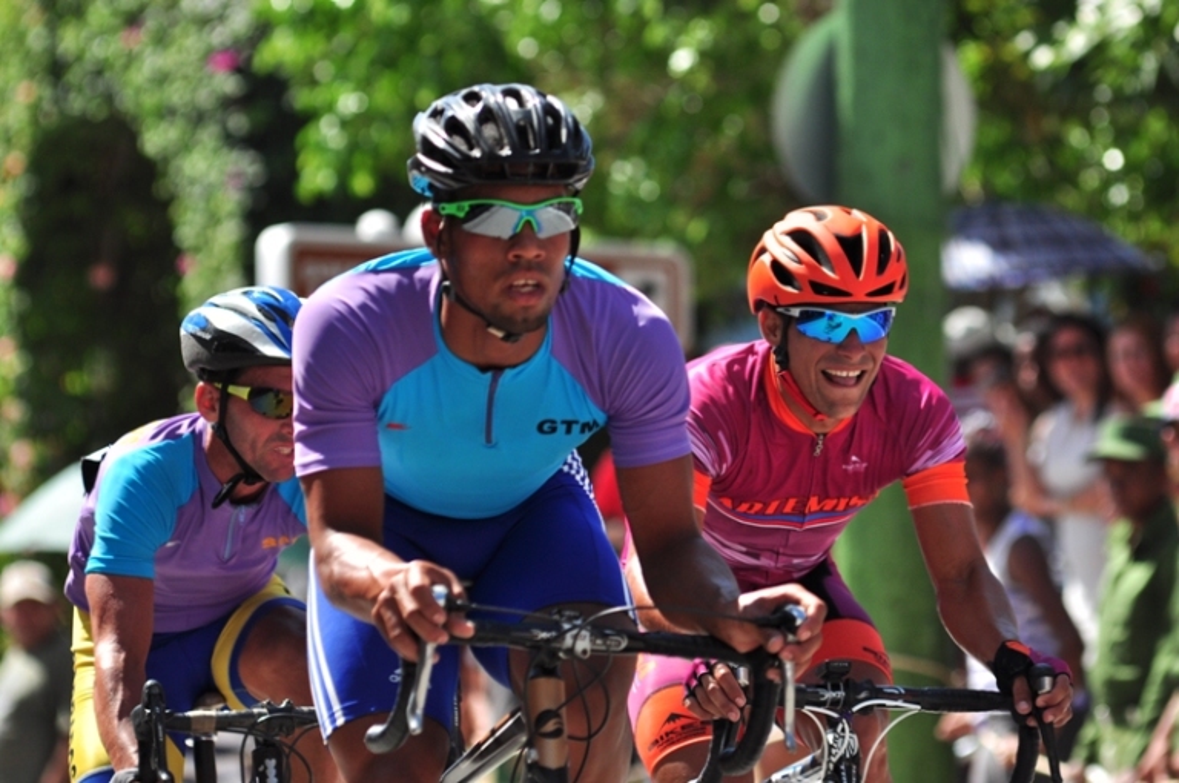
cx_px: 590
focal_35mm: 300
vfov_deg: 4.6
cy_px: 392
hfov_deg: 6.9
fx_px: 9812
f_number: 5
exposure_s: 1/1600
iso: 200
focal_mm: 200
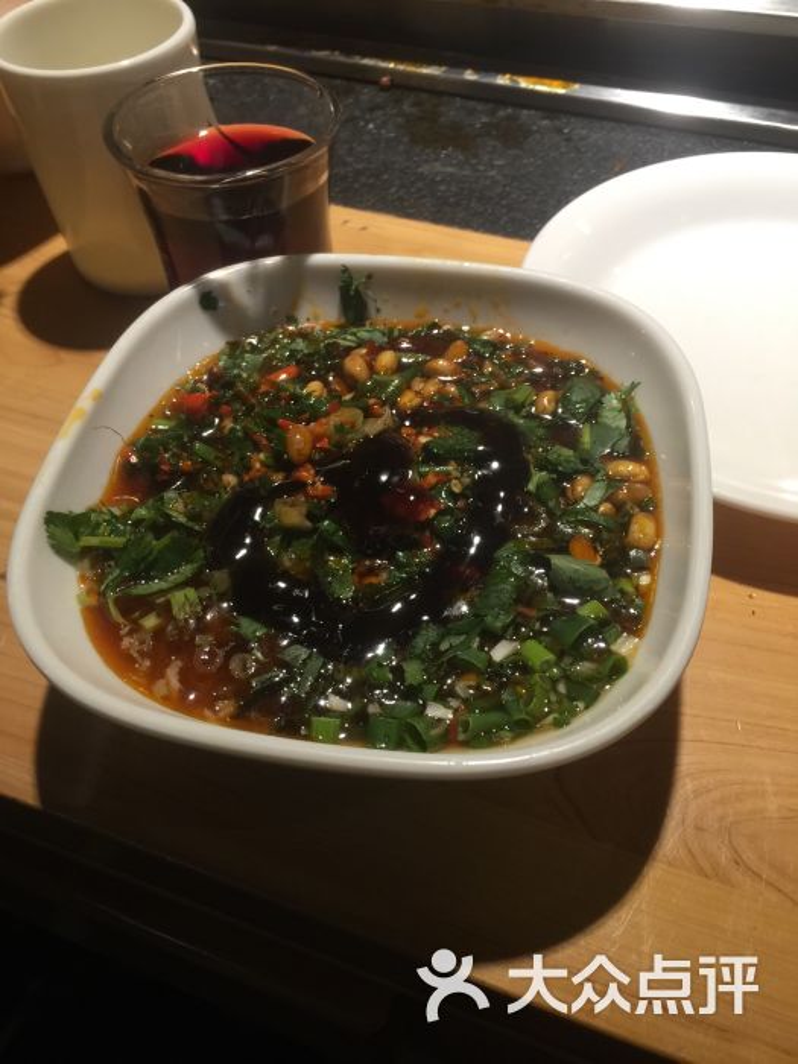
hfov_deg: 48.2
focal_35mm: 29
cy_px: 532
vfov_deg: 61.7
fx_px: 891
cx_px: 399
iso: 50
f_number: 2.2
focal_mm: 4.15
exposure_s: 1/17
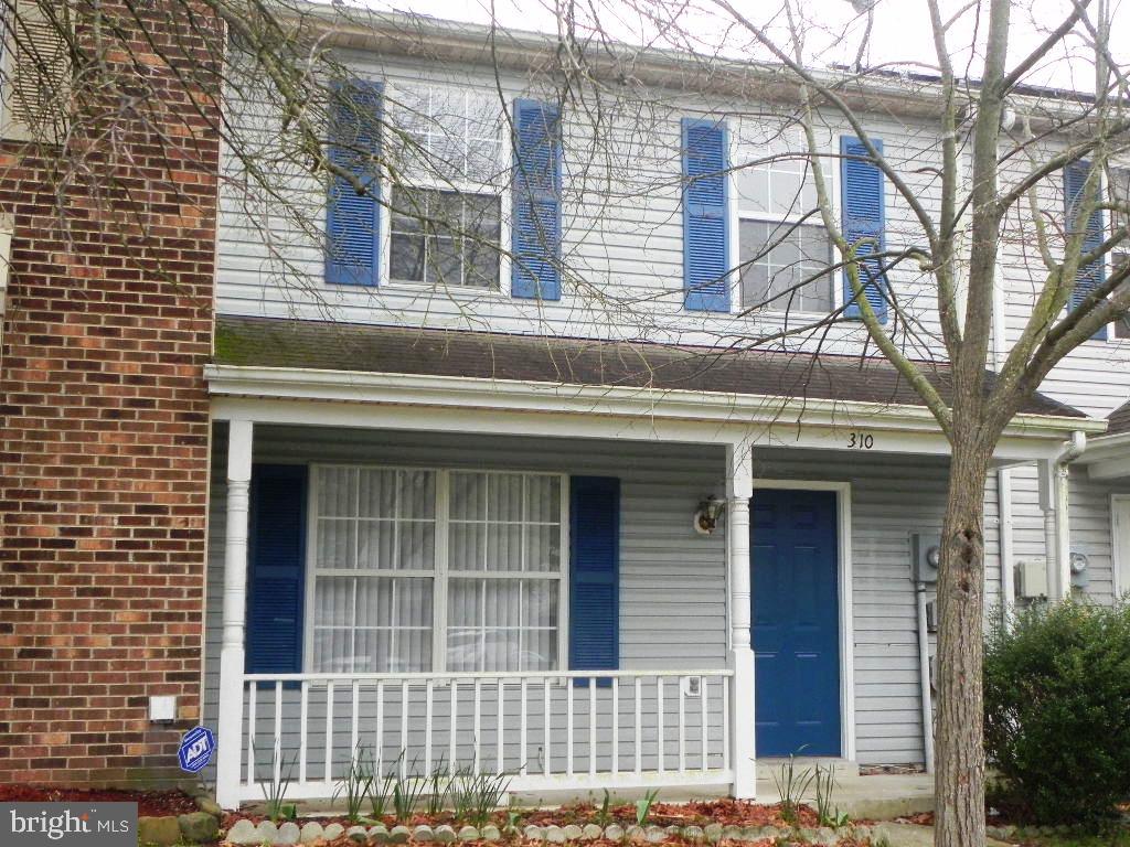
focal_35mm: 46
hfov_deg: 41.2
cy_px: 424
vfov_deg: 31.5
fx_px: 1502
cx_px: 565
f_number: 3.2
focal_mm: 8.2
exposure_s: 1/30
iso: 344
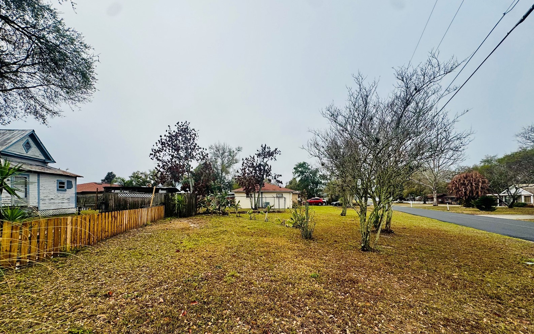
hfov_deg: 101.5
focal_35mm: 15
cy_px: 192
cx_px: 267
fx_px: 218
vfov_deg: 74.3
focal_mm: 2.22
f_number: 2.2
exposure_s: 1/2028
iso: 50
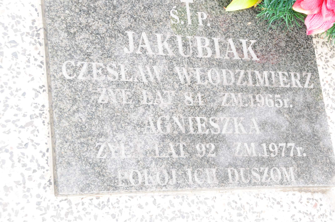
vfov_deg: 18.9
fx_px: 669
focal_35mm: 72
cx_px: 168
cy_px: 111
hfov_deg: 28.1
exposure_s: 1/200
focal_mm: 48
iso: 500
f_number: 7.1
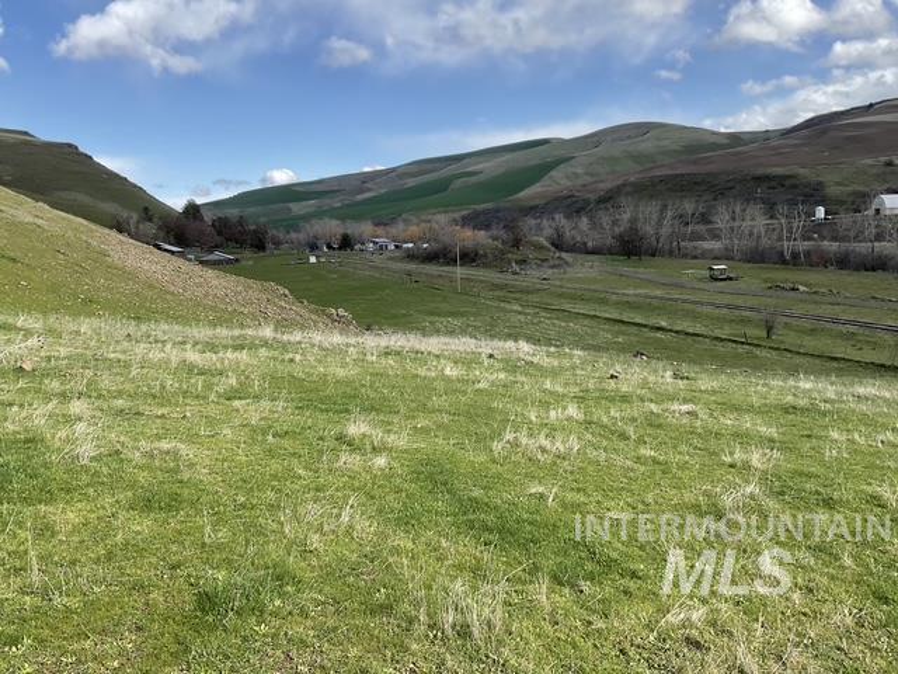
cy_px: 337
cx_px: 449
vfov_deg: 48.2
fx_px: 752
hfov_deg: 61.7
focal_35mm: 29
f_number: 1.8
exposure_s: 1/1121
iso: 16
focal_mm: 3
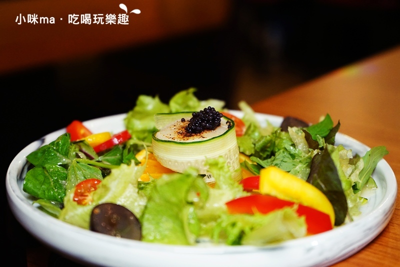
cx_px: 200
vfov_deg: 23.4
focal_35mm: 58
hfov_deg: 34.5
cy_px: 134
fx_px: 644
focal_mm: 58
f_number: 5
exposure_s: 1/60
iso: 3200
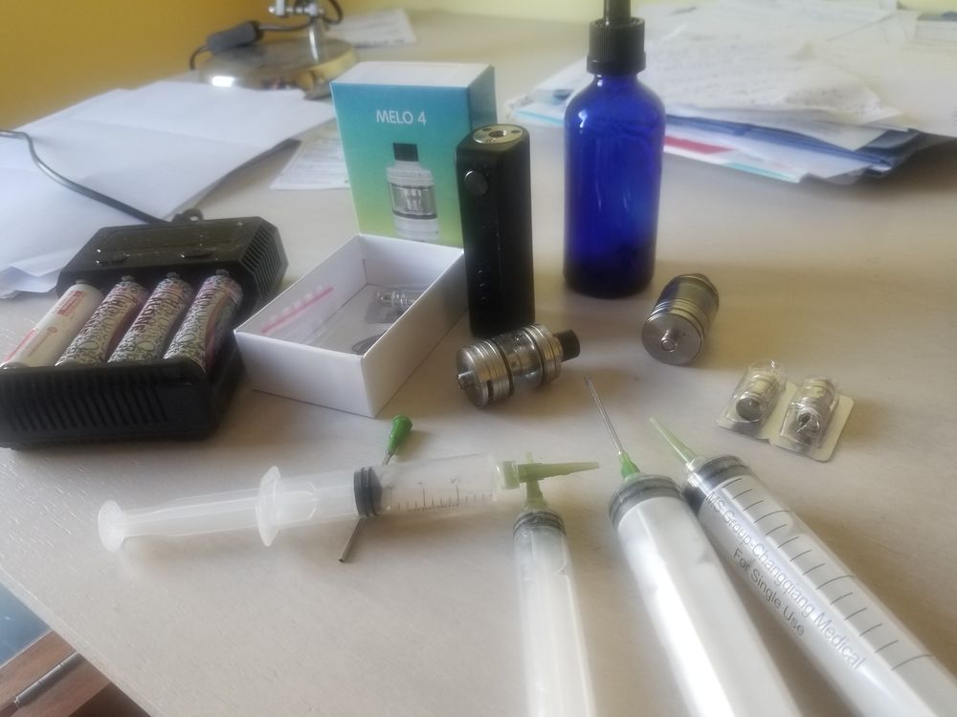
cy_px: 358
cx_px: 478
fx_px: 719
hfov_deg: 67.3
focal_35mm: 26
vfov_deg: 53.1
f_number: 1.7
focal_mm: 4.25
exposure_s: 1/60
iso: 80
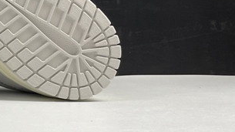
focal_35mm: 93
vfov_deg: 12.9
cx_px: -143
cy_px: 13
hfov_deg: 19.3
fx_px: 579
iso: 50
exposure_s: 1/100
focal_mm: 4.2
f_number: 1.6
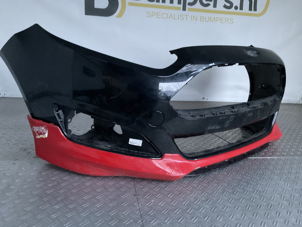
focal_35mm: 29
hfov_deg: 61.7
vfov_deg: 48.2
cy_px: 114
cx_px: 151
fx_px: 253
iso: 500
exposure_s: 1/25
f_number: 1.8
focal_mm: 3
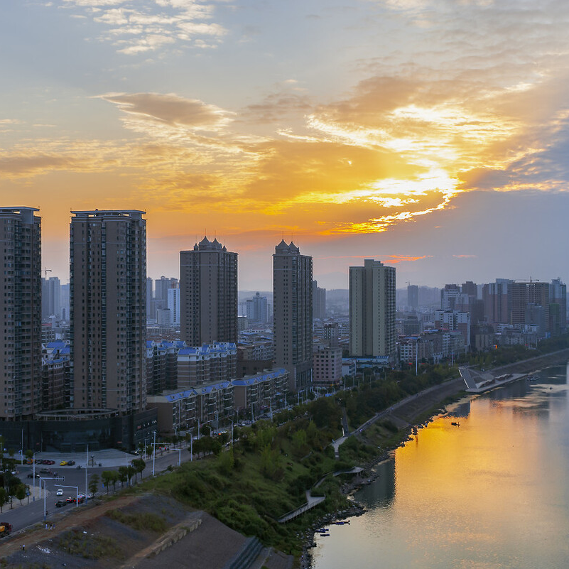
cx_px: 320
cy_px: 284
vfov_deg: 33.0
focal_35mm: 52
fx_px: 960
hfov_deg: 33.0
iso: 100
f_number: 8
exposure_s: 1/100
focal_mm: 27
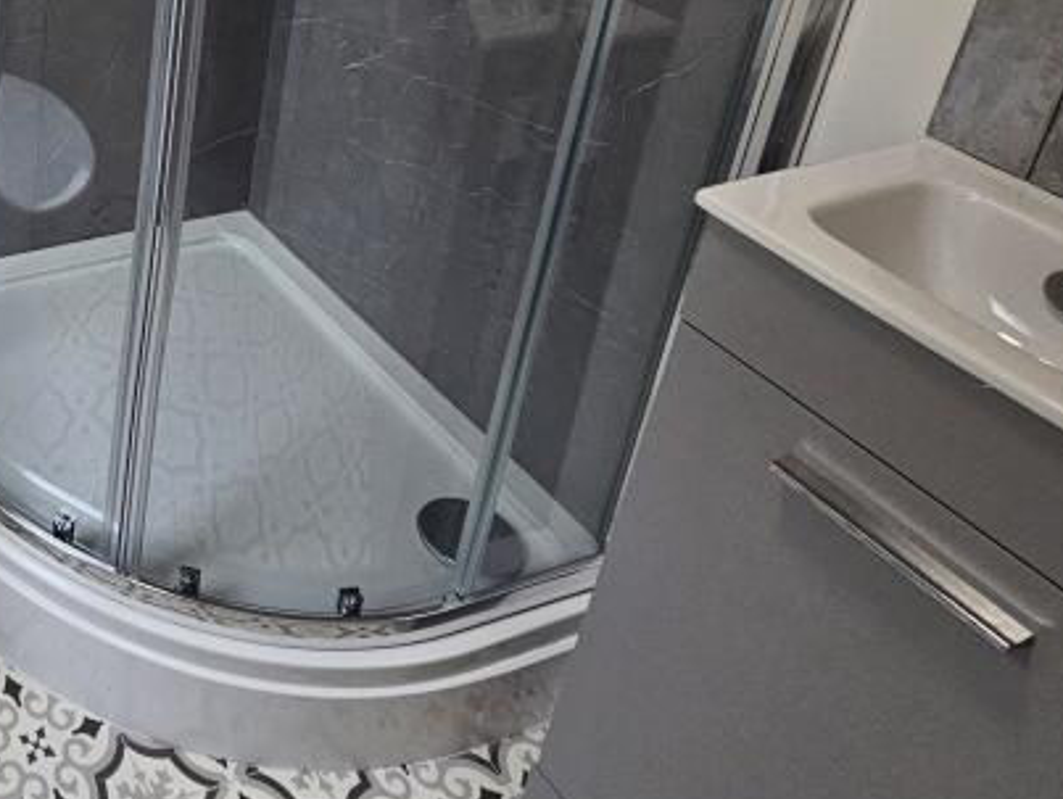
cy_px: -90
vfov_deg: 36.2
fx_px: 1014
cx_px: -121
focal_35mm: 33
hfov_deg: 42.6
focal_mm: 2.2
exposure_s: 1/190
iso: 160
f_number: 2.2
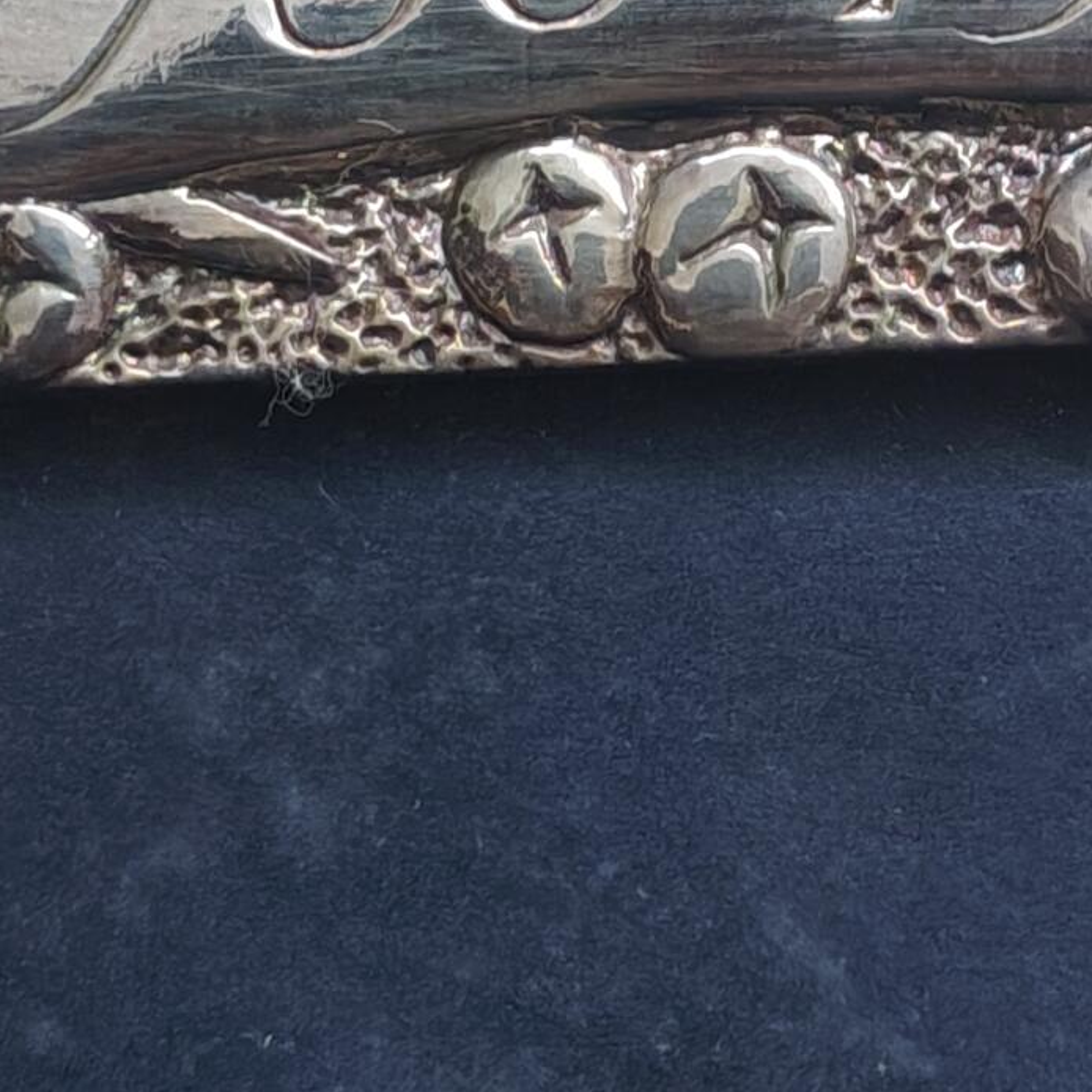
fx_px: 4176
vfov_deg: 14.7
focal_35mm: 117
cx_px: 798
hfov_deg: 14.8
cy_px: 3
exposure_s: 1/100
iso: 1335
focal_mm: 4.84
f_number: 1.88
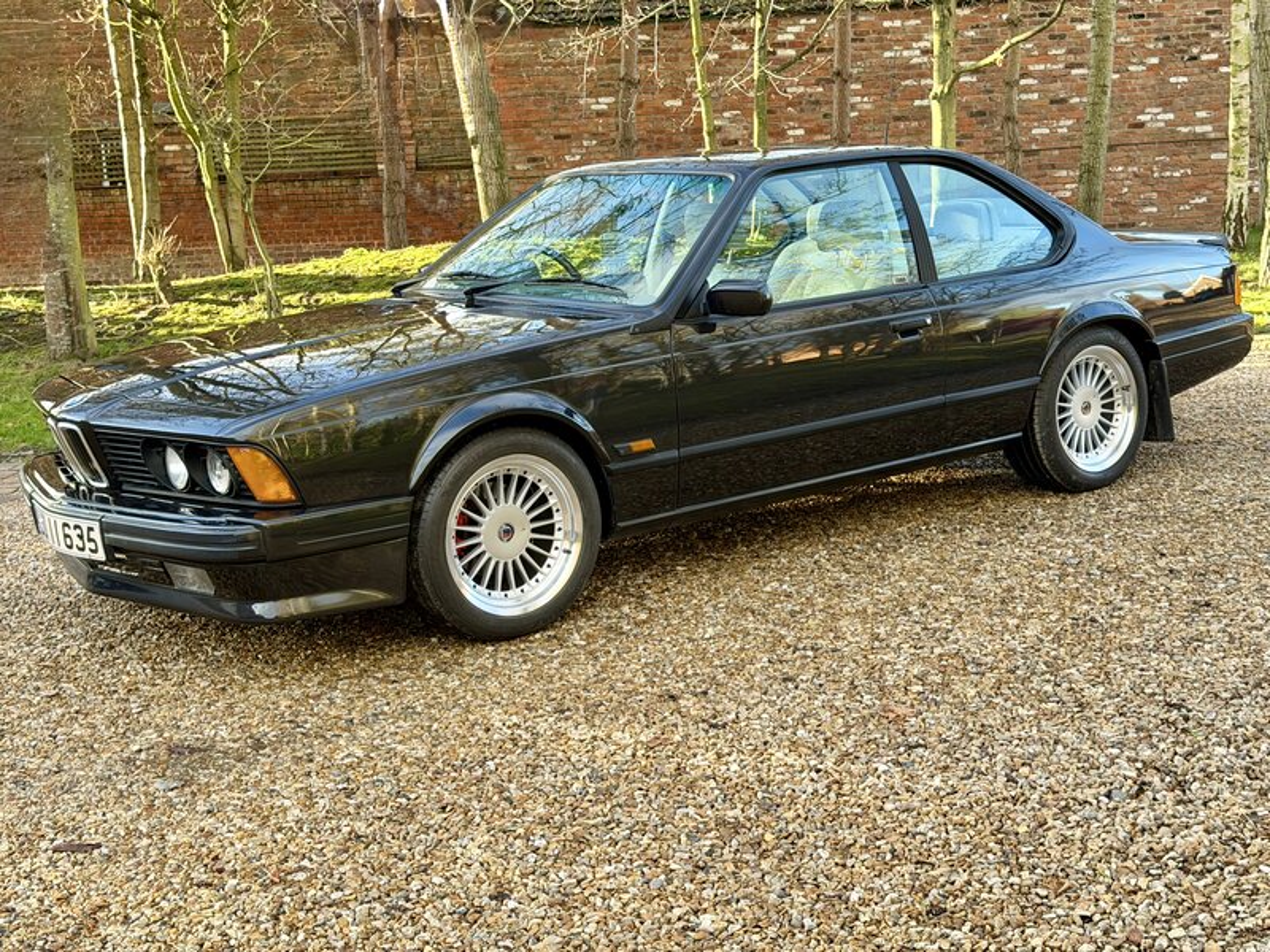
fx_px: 1761
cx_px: 635
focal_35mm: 48
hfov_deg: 39.7
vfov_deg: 30.3
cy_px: 476
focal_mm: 6.76
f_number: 1.78
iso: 50
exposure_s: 1/173
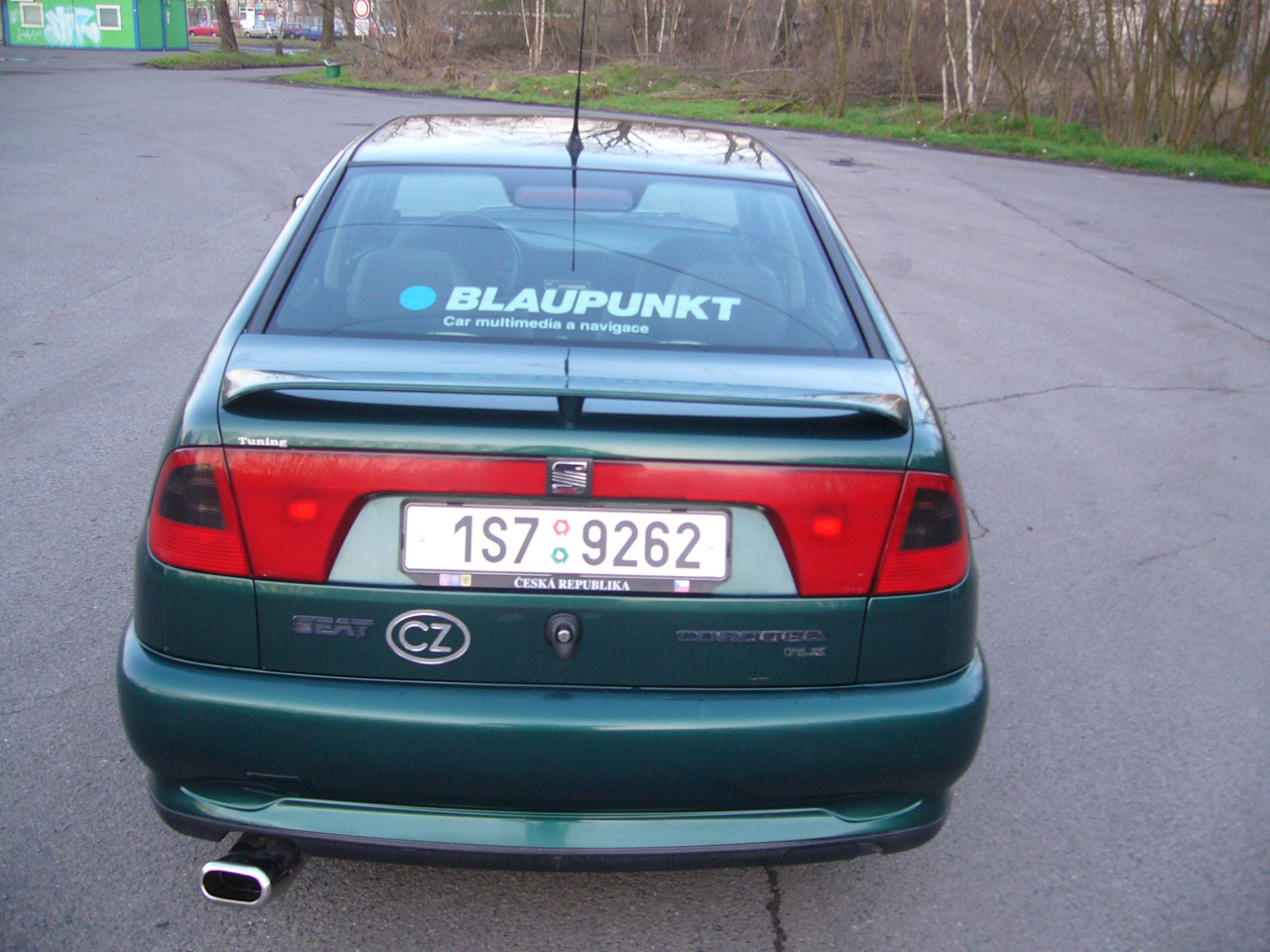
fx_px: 1284
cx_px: 635
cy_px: 476
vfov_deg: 40.7
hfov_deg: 52.6
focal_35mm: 35
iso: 100
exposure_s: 1/40
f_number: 2.8
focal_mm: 5.8
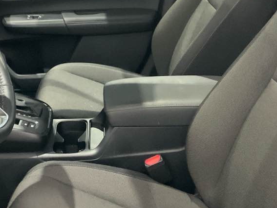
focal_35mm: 58
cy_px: 77
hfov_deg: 33.1
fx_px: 464
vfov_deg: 25.1
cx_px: 104
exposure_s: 1/30
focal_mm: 3
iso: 500
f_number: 1.8
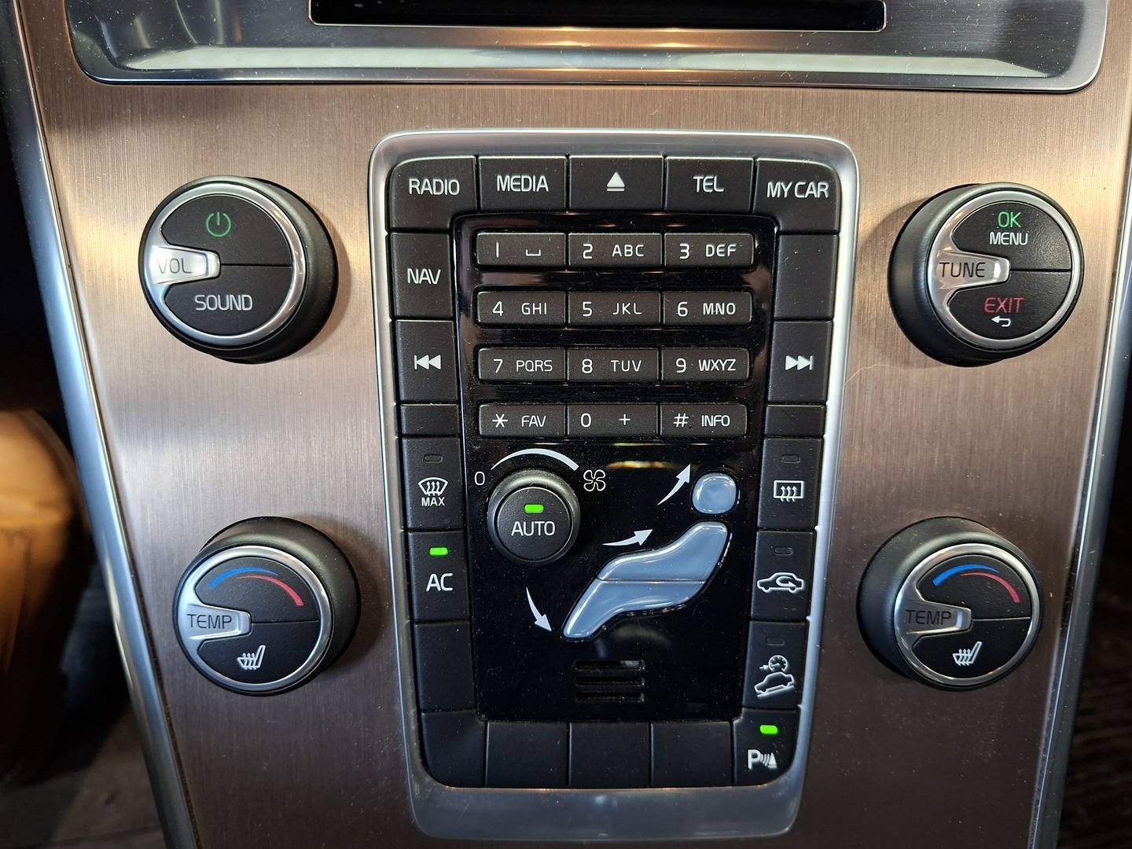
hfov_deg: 73.9
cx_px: 566
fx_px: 752
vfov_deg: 58.9
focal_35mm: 23
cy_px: 424
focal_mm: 5.54
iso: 400
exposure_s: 1/33
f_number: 1.8
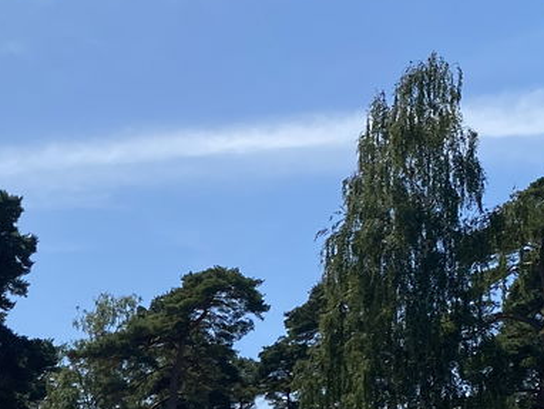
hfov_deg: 18.6
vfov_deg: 13.8
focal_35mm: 98
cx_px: -165
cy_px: 693
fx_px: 1541
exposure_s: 1/3846
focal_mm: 4.25
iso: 32
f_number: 1.8
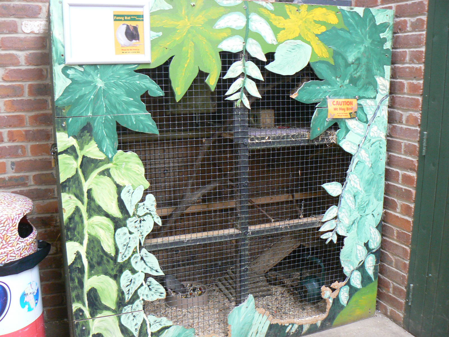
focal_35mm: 36
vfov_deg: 39.7
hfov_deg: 51.4
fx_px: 467
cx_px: 224
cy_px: 168
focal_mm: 6
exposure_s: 1/30
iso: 200
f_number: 2.8
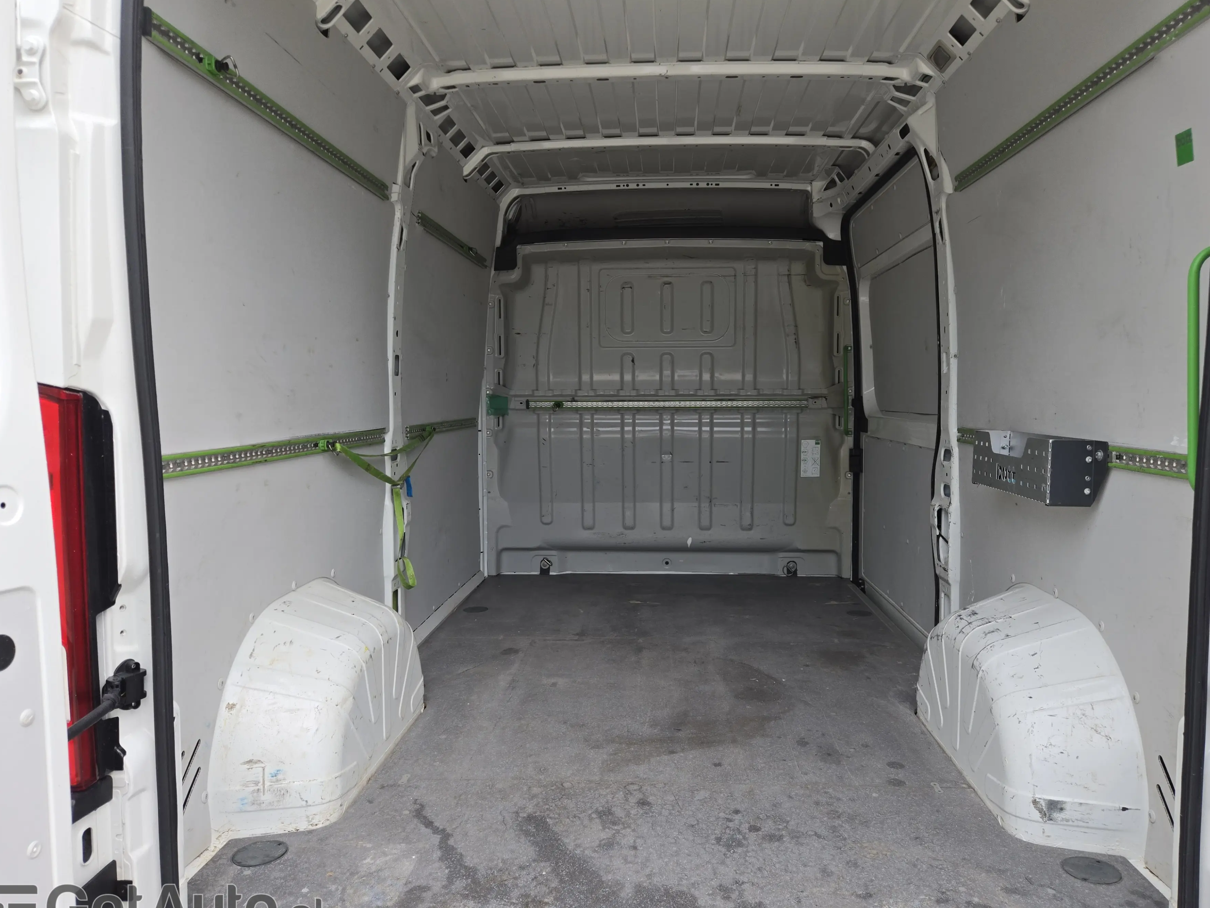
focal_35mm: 25
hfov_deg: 69.3
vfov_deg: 54.9
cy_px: 453
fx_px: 874
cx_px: 643
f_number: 1.8
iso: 80
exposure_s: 1/180
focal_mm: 5.4
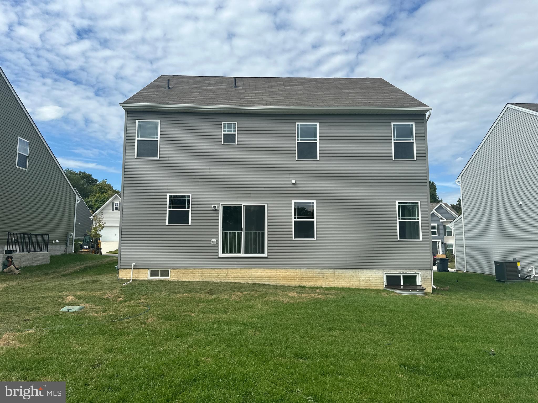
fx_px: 373
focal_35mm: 24
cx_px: 269
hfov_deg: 71.6
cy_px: 202
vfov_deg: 56.8
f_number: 1.78
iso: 80
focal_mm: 6.86
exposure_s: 1/5263
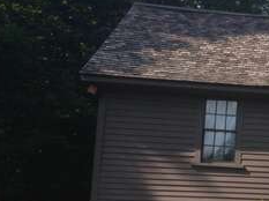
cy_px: 191
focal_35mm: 109
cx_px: 429
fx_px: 846
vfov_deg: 13.4
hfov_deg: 16.2
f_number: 2.4
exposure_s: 1/589
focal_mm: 4.13
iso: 50
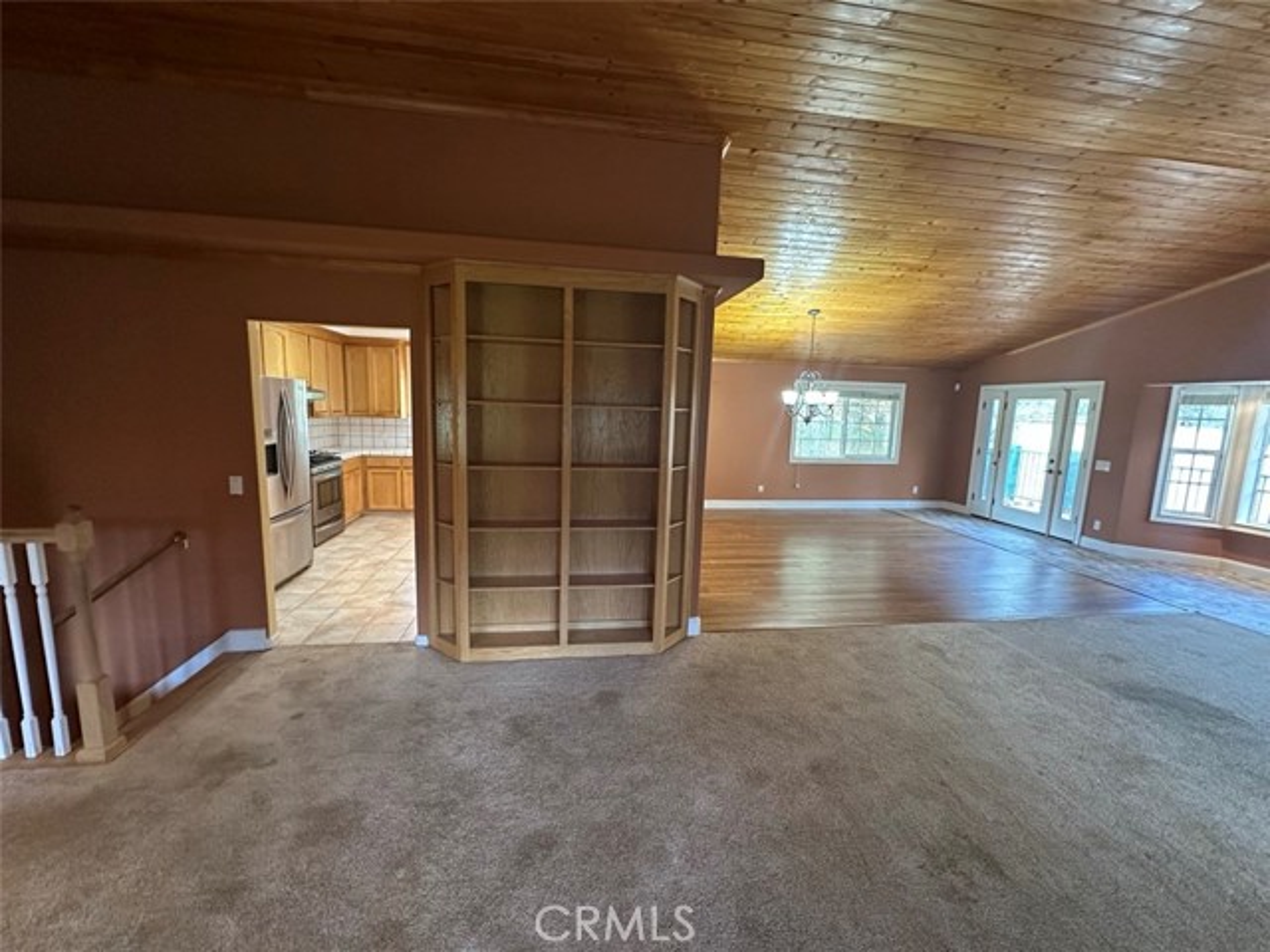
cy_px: 476
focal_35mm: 14
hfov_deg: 102.1
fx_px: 514
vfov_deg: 85.7
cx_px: 635
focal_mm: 2.22
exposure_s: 1/60
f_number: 2.2
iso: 640
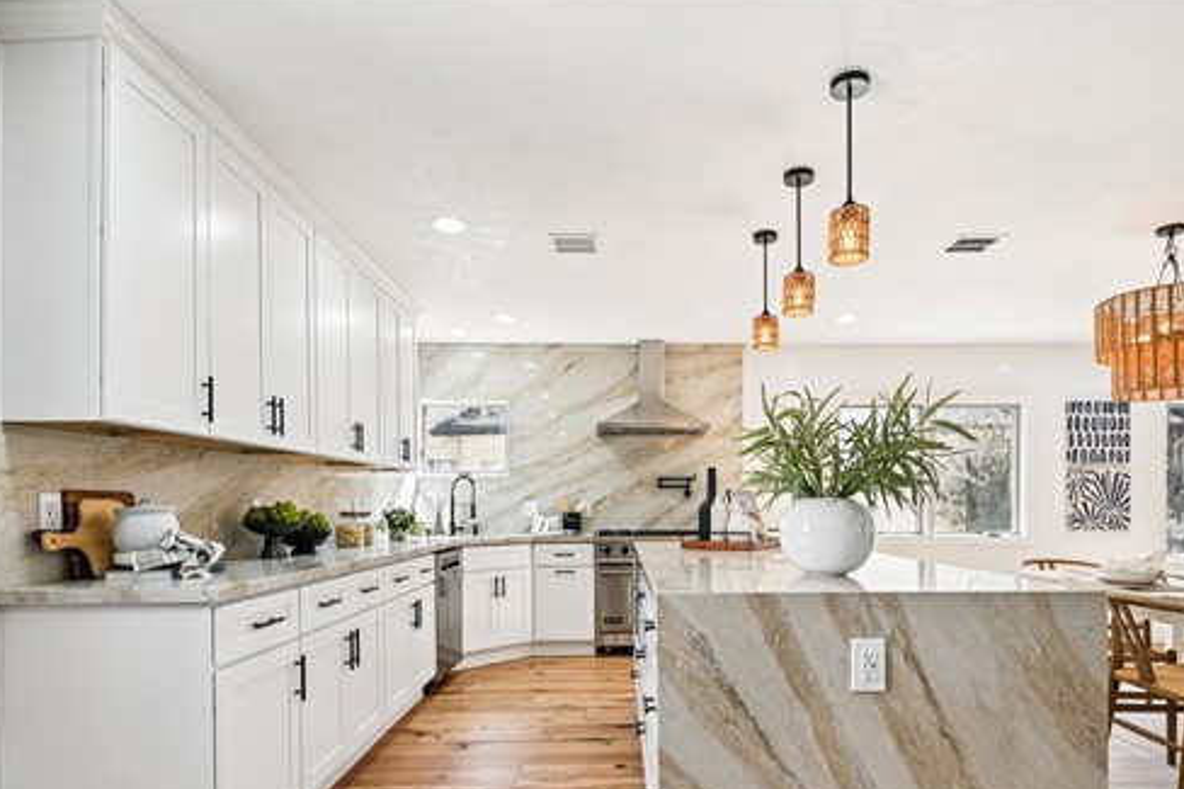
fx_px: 690
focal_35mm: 21
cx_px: 607
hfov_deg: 81.2
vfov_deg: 58.5
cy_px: 505
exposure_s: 1/15
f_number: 8
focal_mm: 16
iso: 250
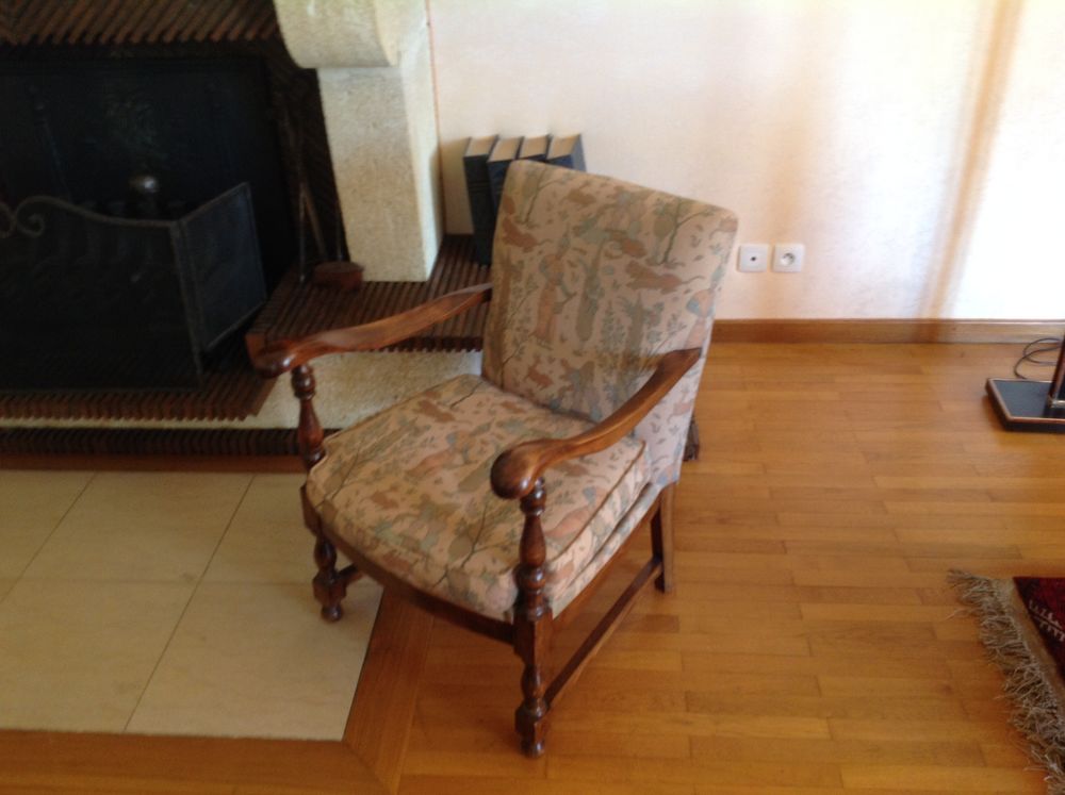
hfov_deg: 52.7
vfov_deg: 40.6
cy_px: 398
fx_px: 1075
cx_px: 532
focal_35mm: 35
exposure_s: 1/15
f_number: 2.4
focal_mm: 4.28
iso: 80
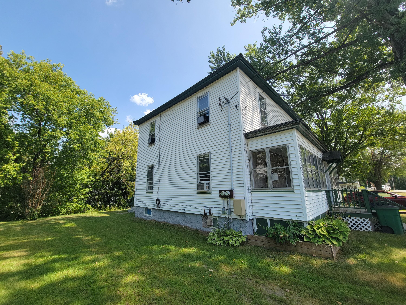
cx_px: 203
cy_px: 152
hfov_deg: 106.2
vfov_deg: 89.9
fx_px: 152
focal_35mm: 13
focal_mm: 2.2
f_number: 2.2
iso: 50
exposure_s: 1/892
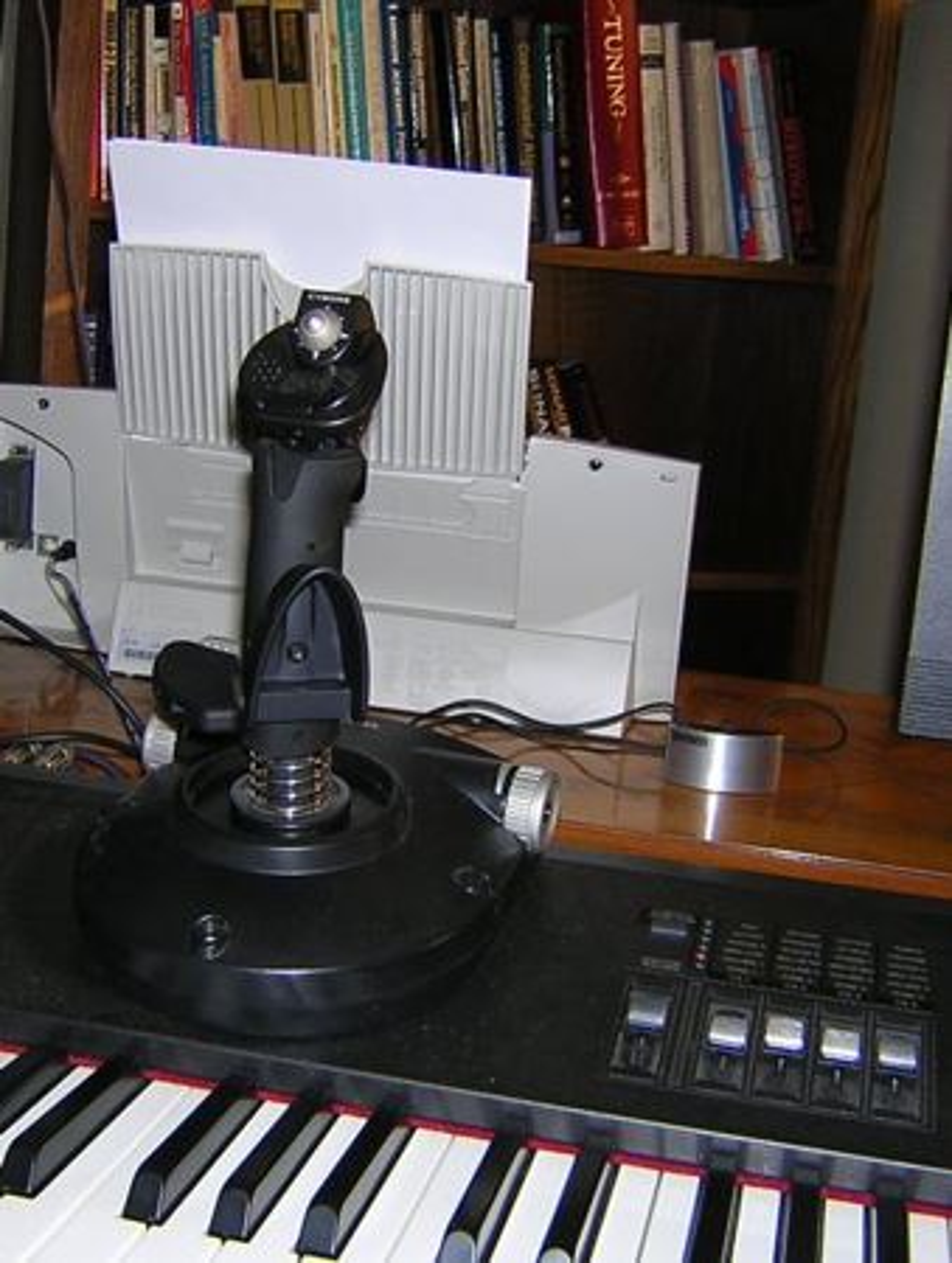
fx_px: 1316
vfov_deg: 51.3
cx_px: 476
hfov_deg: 39.8
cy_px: 632
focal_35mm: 36
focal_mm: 4.7
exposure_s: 1/60.1
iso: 100
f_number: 2.6
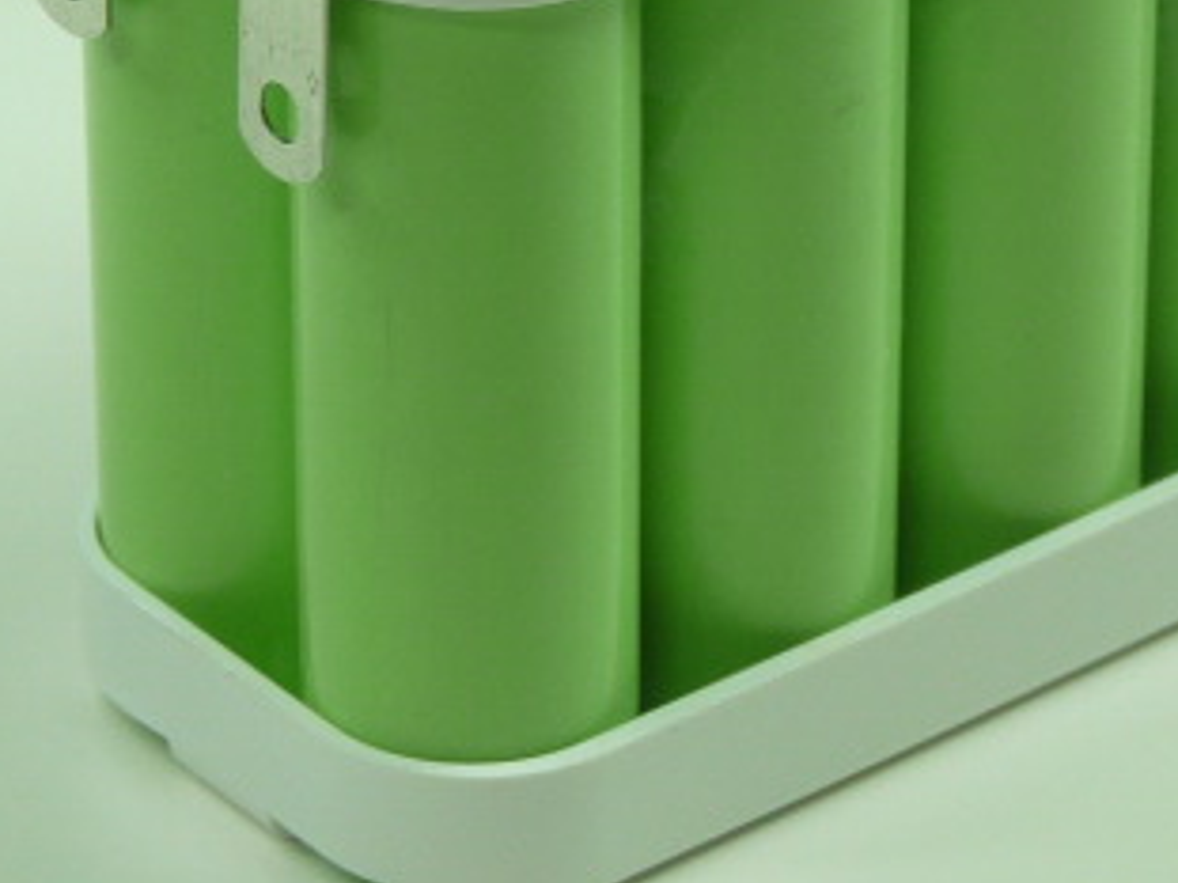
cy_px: 45
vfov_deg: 6.3
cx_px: 708
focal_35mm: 237
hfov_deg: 8.4
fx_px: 8062
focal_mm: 11.5
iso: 100
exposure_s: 1/40
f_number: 3.4
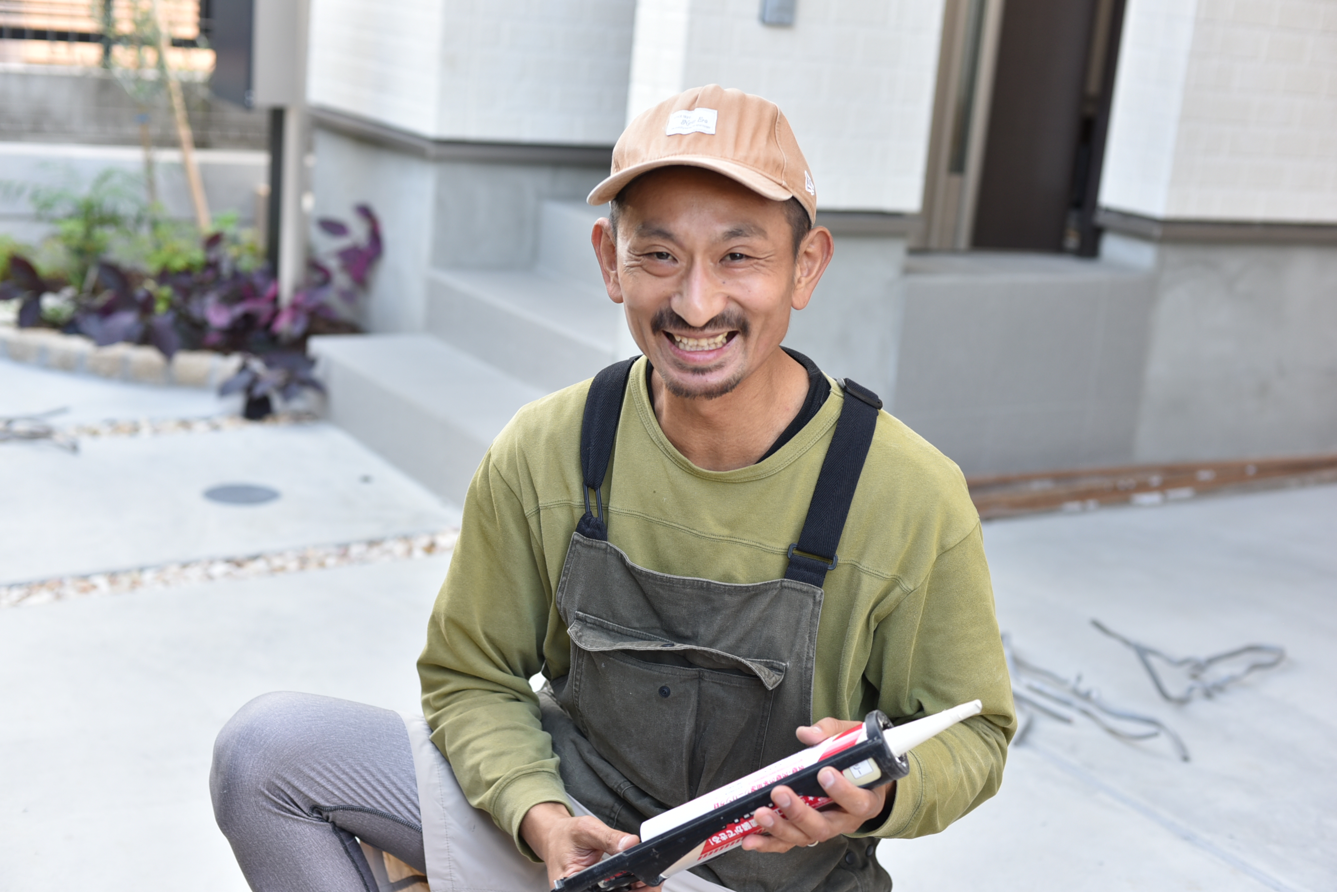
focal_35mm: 50
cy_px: 446
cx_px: 668
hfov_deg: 39.6
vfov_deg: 27.0
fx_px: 1858
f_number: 3.5
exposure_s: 1/250
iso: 400
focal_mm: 50
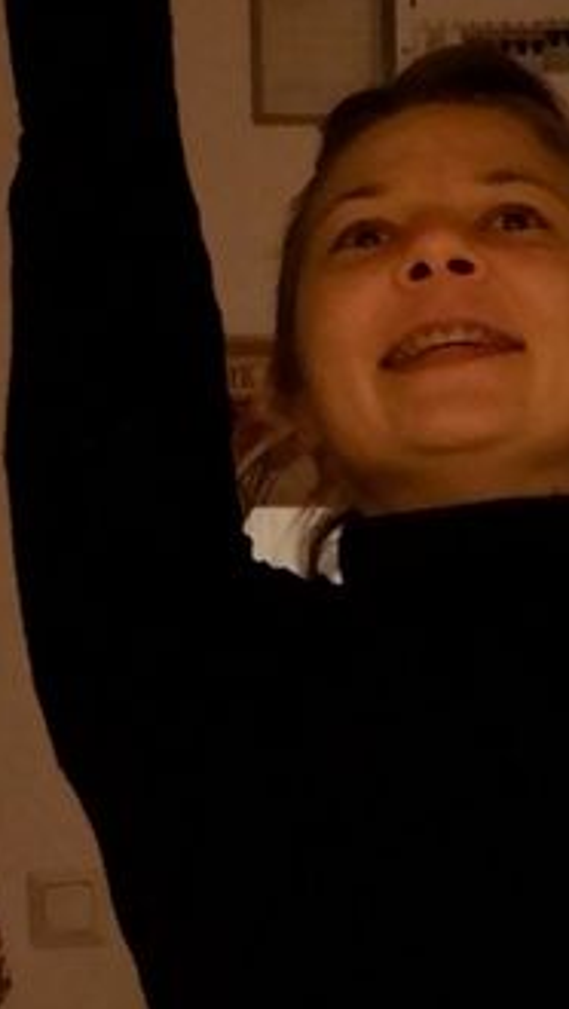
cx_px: 707
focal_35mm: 146
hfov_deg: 8.2
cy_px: 896
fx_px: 3910
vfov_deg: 14.6
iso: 3200
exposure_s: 1/38
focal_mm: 15.6
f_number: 3.5
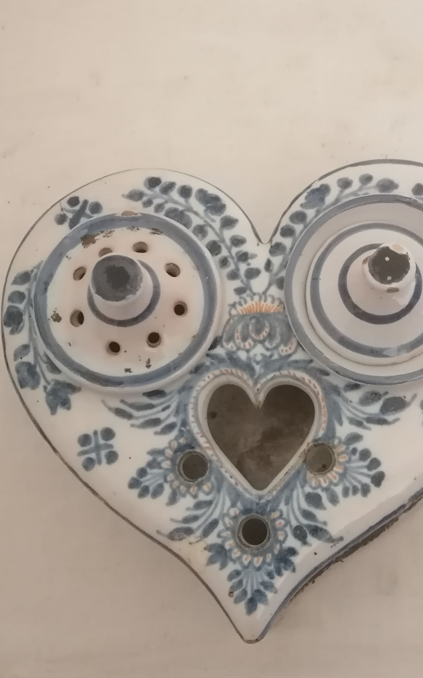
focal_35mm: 53
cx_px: 282
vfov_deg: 38.2
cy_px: 352
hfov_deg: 24.3
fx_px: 978
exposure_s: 1/25
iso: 1000
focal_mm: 5.4
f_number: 1.8
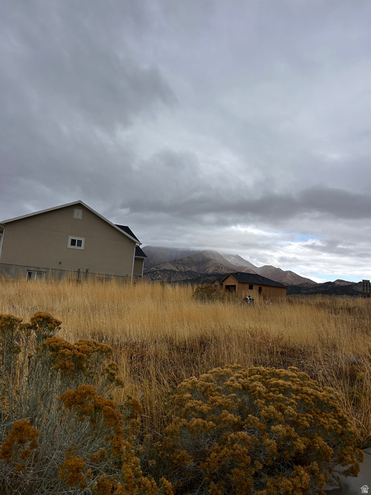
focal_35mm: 26
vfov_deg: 67.3
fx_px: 372
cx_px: 186
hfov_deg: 53.1
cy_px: 248
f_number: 1.5
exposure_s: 1/2841
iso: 50
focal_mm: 5.7
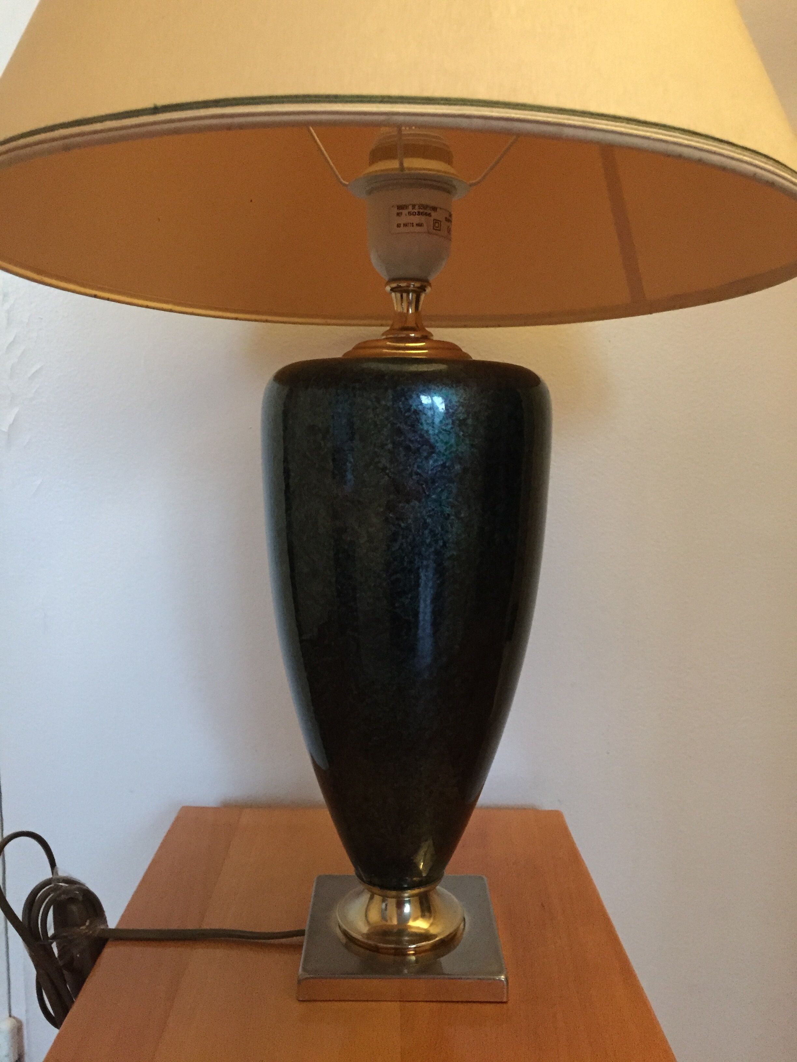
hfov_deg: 48.2
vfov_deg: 61.7
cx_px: 398
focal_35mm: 29
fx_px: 890
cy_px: 531
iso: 400
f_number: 2.2
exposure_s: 1/15
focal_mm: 4.15
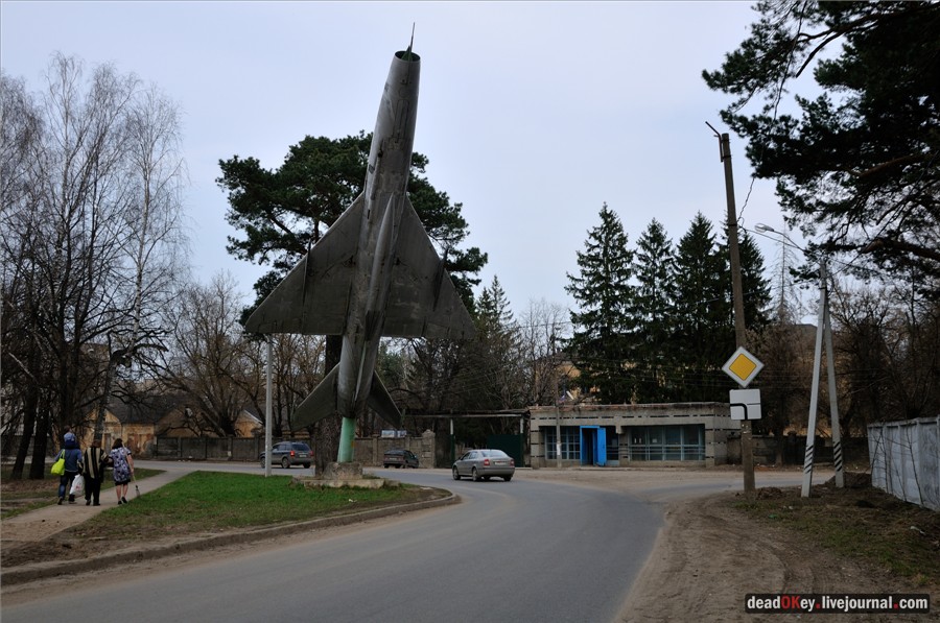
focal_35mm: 36
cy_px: 312
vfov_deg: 36.8
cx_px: 470
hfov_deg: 53.2
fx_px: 938
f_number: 8
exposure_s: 1/320
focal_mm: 24
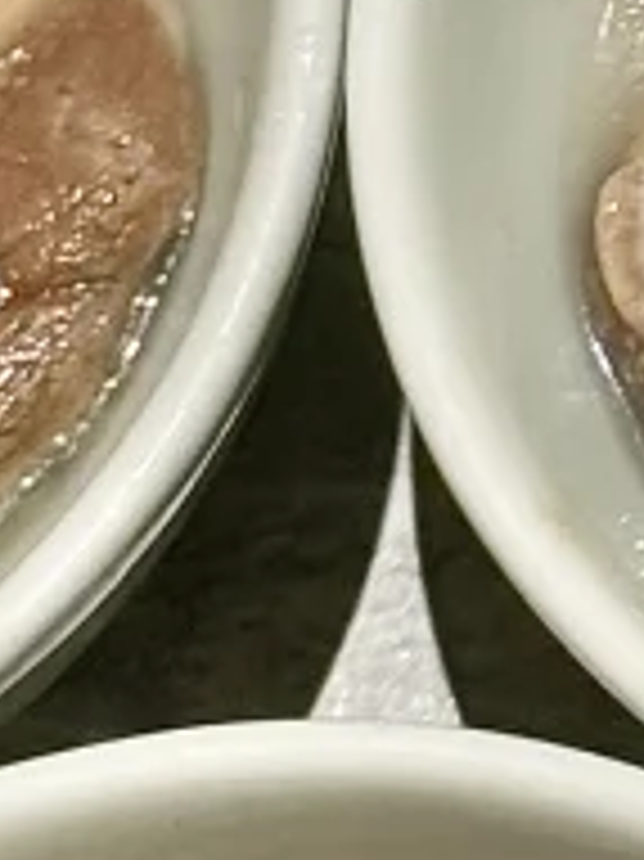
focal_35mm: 362
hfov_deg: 4.1
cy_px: 77
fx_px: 8990
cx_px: 1225
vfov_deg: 5.5
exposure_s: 1/85
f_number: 1.78
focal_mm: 6.76
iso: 100
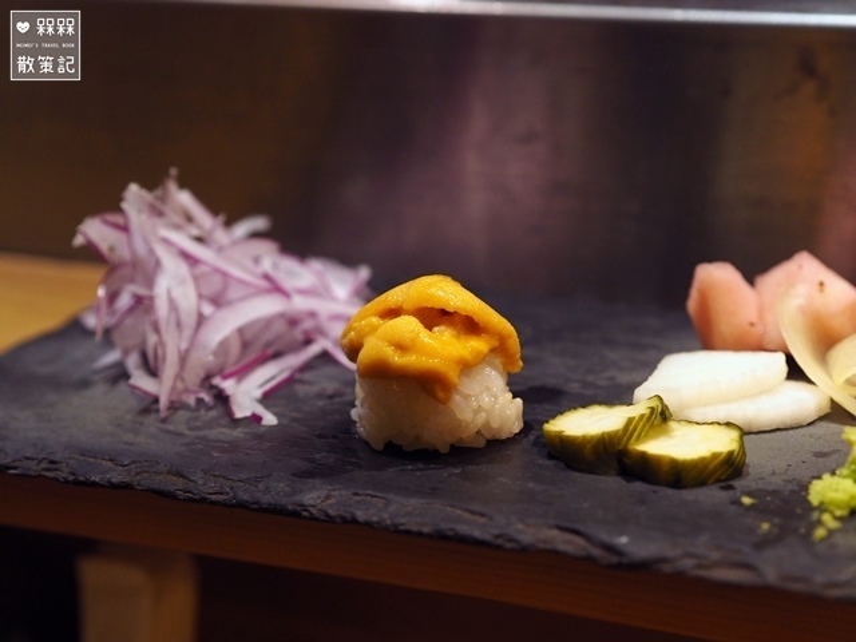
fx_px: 2226
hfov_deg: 21.8
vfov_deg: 16.4
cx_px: 428
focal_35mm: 90
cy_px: 321
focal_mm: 45
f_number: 2.8
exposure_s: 1/60
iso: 1600
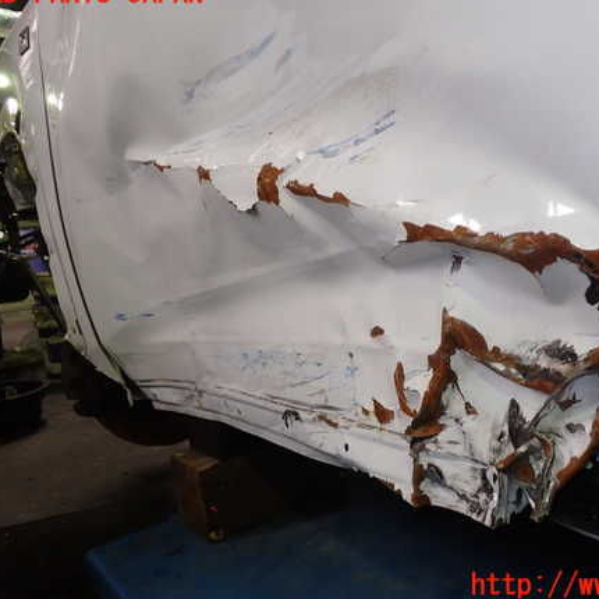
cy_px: 290
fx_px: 724
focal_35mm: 37
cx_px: 368
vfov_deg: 44.9
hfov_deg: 44.6
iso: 200
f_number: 2.3
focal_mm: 5.4
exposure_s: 1/50
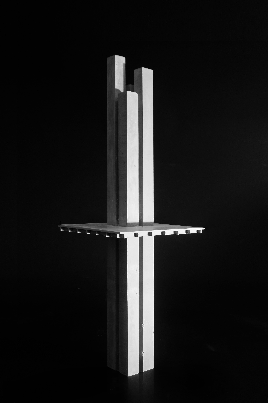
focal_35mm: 34
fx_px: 386
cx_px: 134
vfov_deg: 55.2
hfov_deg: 38.3
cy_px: 202
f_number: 4
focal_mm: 23
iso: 2000
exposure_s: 1/160
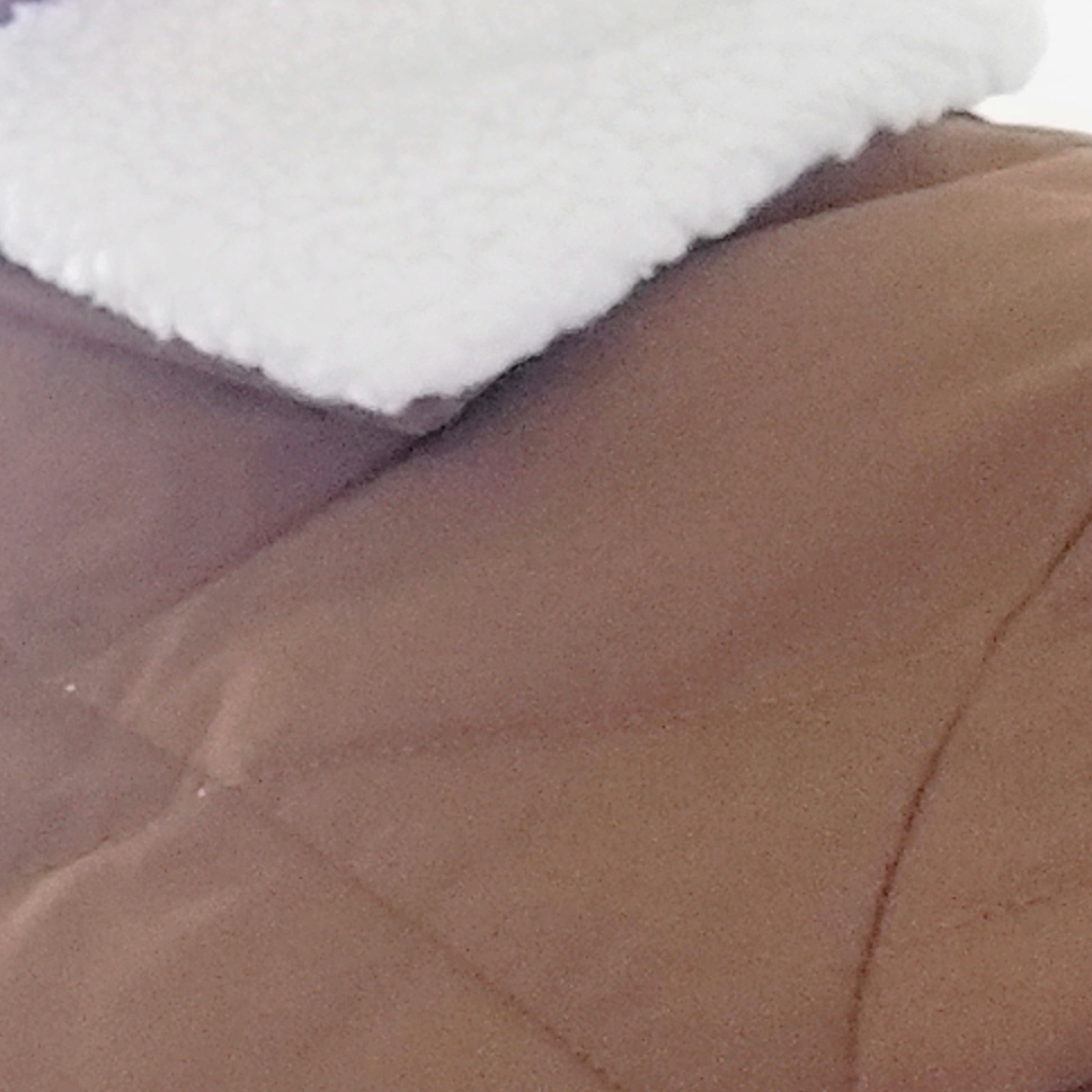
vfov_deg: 16.3
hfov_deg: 15.7
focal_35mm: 104
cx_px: -437
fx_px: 3712
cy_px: -47
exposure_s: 1/20
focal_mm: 3.85
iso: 1250
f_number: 2
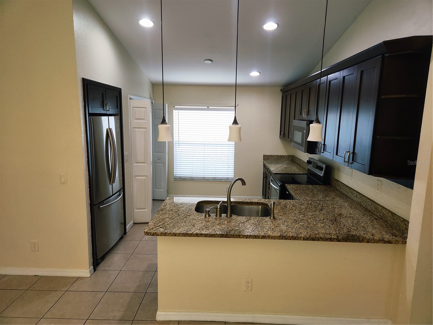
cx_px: 216
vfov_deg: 58.9
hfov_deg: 73.9
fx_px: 288
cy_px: 162
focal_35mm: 23
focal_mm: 5.4
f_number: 1.8
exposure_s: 1/120
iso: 250
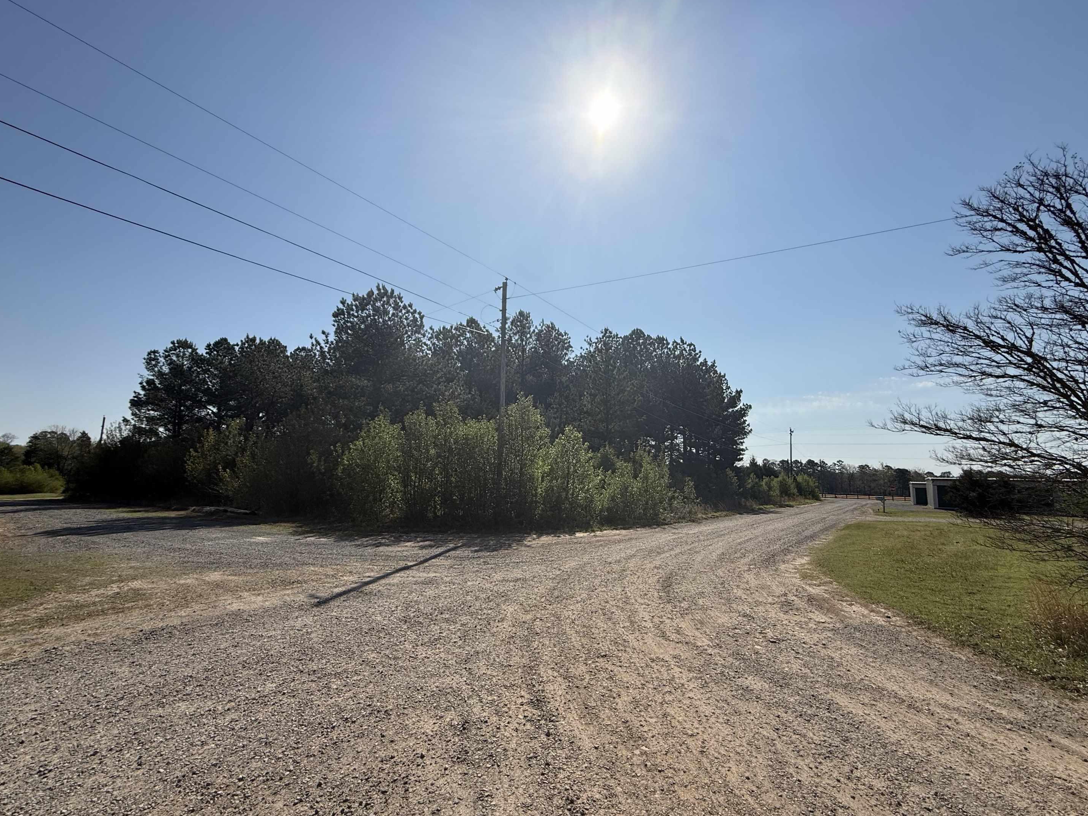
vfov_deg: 81.7
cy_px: 421
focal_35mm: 15
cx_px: 544
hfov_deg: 98.2
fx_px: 471
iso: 50
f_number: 2.2
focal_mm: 2.22
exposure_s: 1/4425
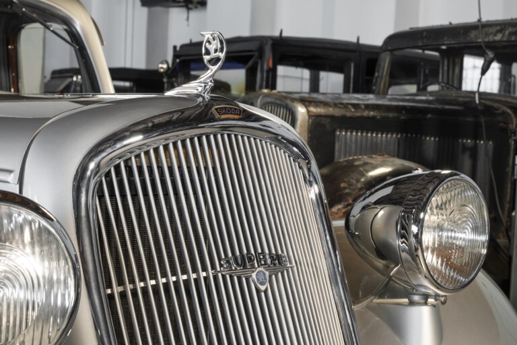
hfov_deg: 35.6
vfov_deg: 24.2
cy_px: 172
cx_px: 258
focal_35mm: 56
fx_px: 804
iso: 100
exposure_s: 2.5
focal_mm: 56
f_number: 11
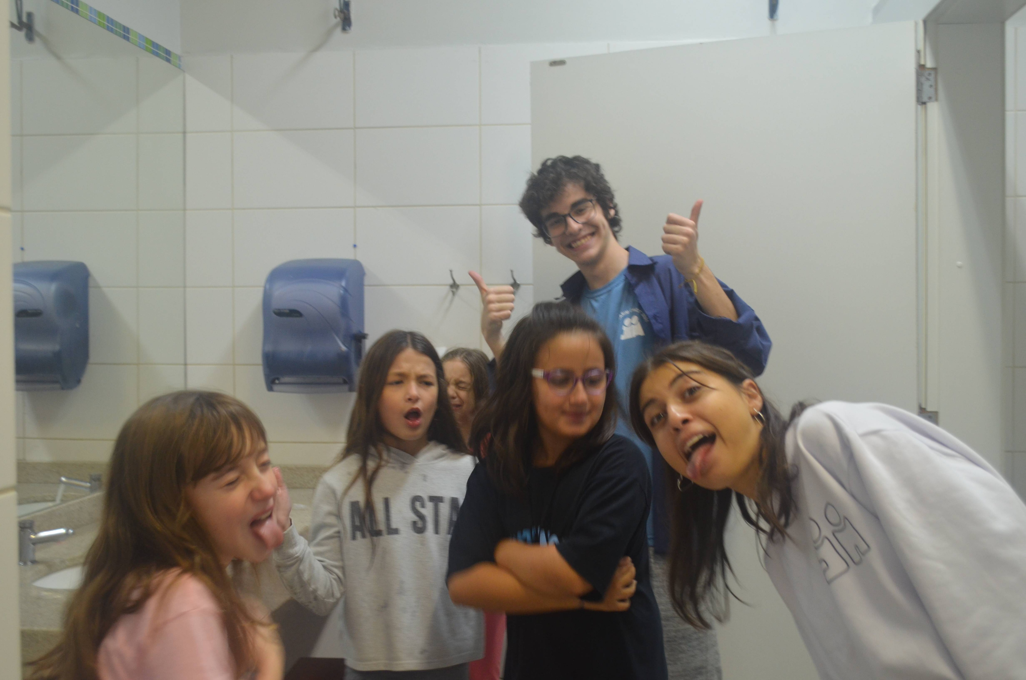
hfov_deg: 46.5
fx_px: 1195
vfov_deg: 31.8
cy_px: 340
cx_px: 513
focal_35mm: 42
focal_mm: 28
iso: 900
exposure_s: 1/30
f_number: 4.5
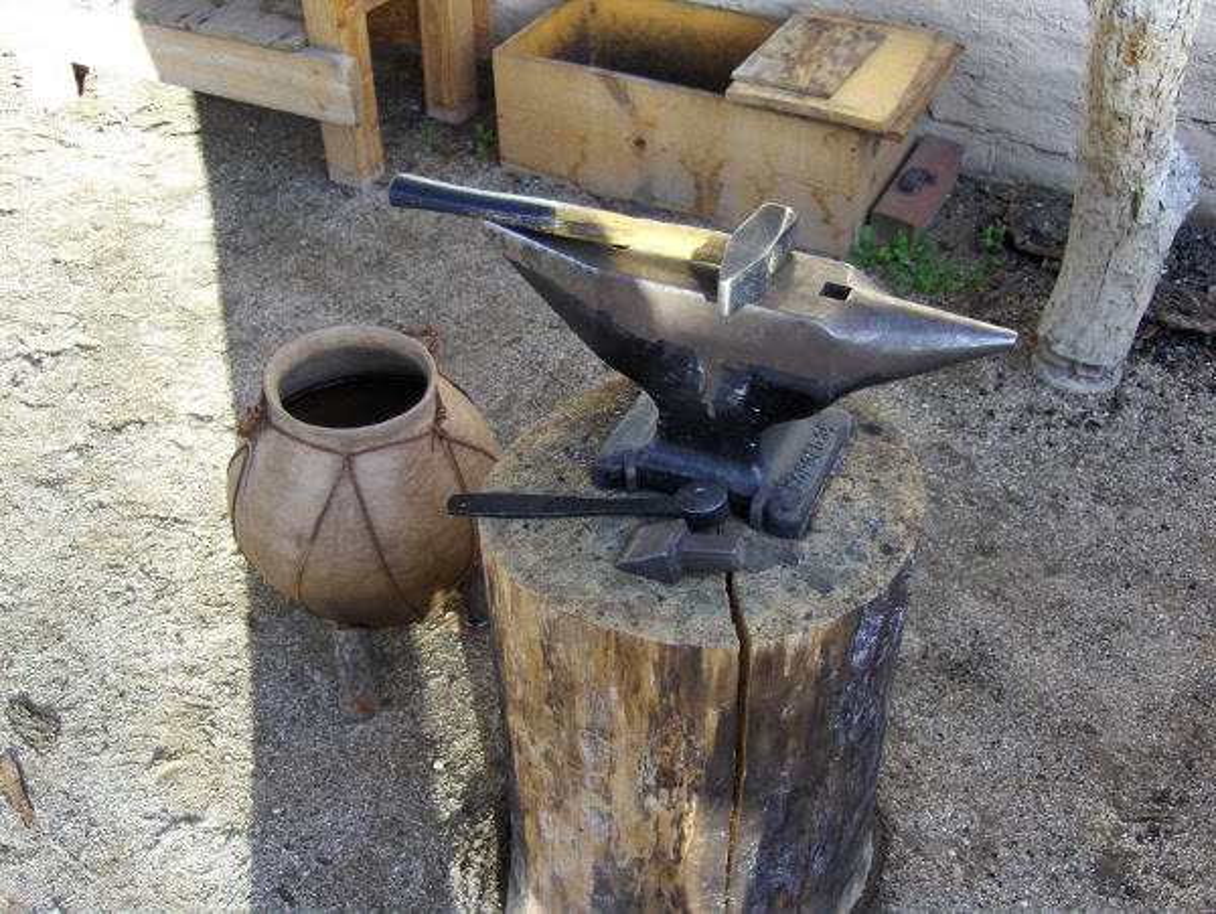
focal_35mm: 35
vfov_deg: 40.8
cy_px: 457
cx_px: 608
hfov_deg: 52.6
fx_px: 1230
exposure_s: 1/133
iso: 100
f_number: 2.8
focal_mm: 7.5
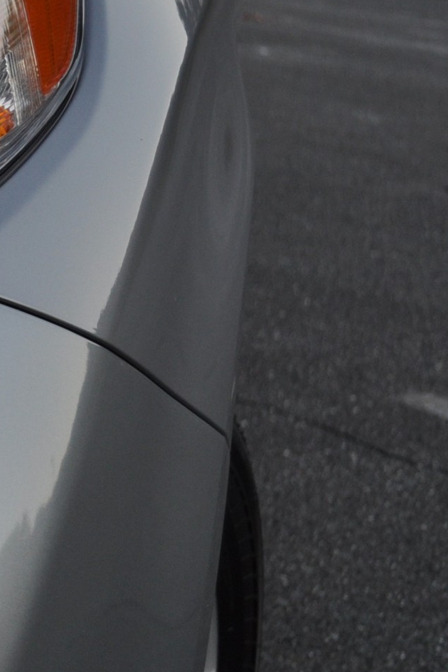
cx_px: -433
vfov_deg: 19.7
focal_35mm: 103
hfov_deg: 11.9
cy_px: 153
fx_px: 1924
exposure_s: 1/100
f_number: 5
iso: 400
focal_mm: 26
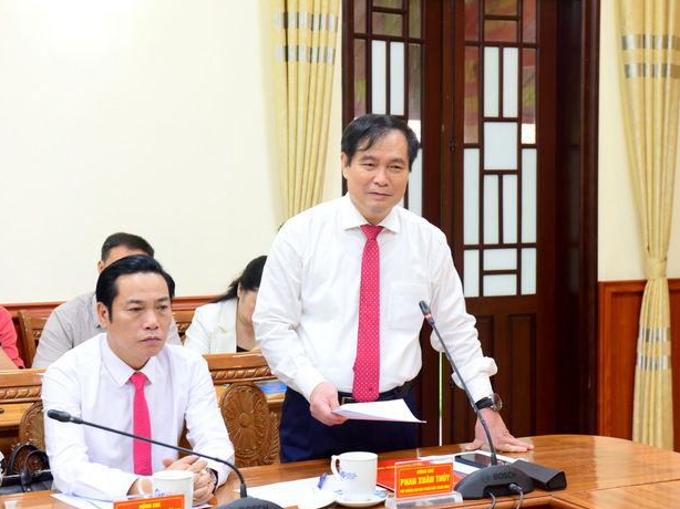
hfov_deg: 28.5
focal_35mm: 68
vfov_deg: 21.6
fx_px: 1335
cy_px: 253
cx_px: 383
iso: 2000
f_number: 5.6
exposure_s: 1/60
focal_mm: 62
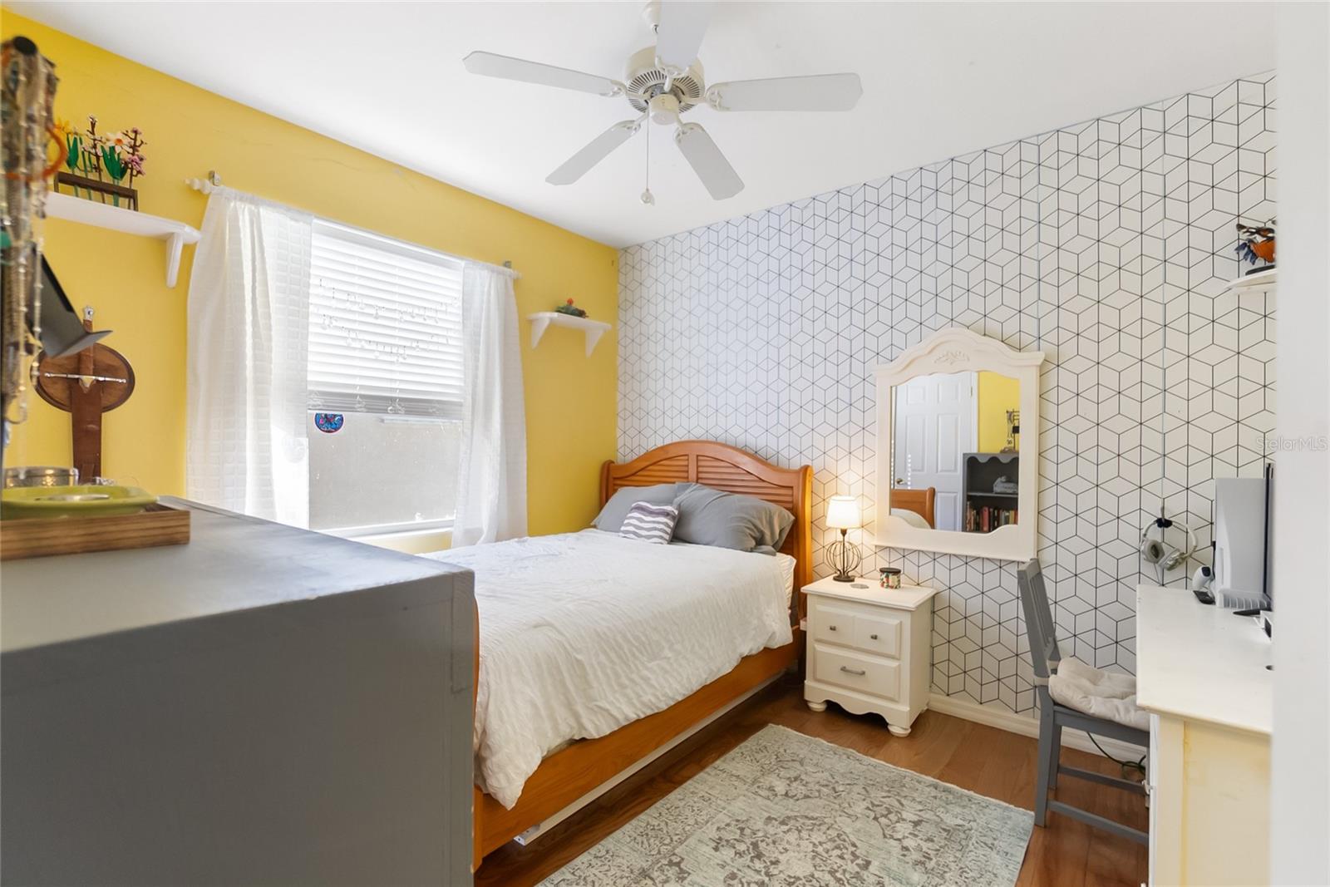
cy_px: 444
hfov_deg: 100.4
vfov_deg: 77.3
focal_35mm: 15
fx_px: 554
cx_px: 665
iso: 1000
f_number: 4
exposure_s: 1/90
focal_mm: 10
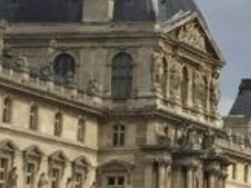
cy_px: 15
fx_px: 1391
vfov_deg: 7.7
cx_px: 747
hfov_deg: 8.6
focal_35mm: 192
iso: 32
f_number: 2.2
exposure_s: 1/2825
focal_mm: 4.15
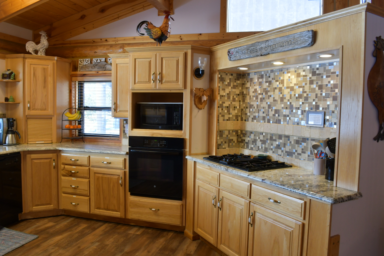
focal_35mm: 27
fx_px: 288
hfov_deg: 67.4
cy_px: 128
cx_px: 192
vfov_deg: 47.9
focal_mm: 18
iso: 640
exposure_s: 1/13
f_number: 13
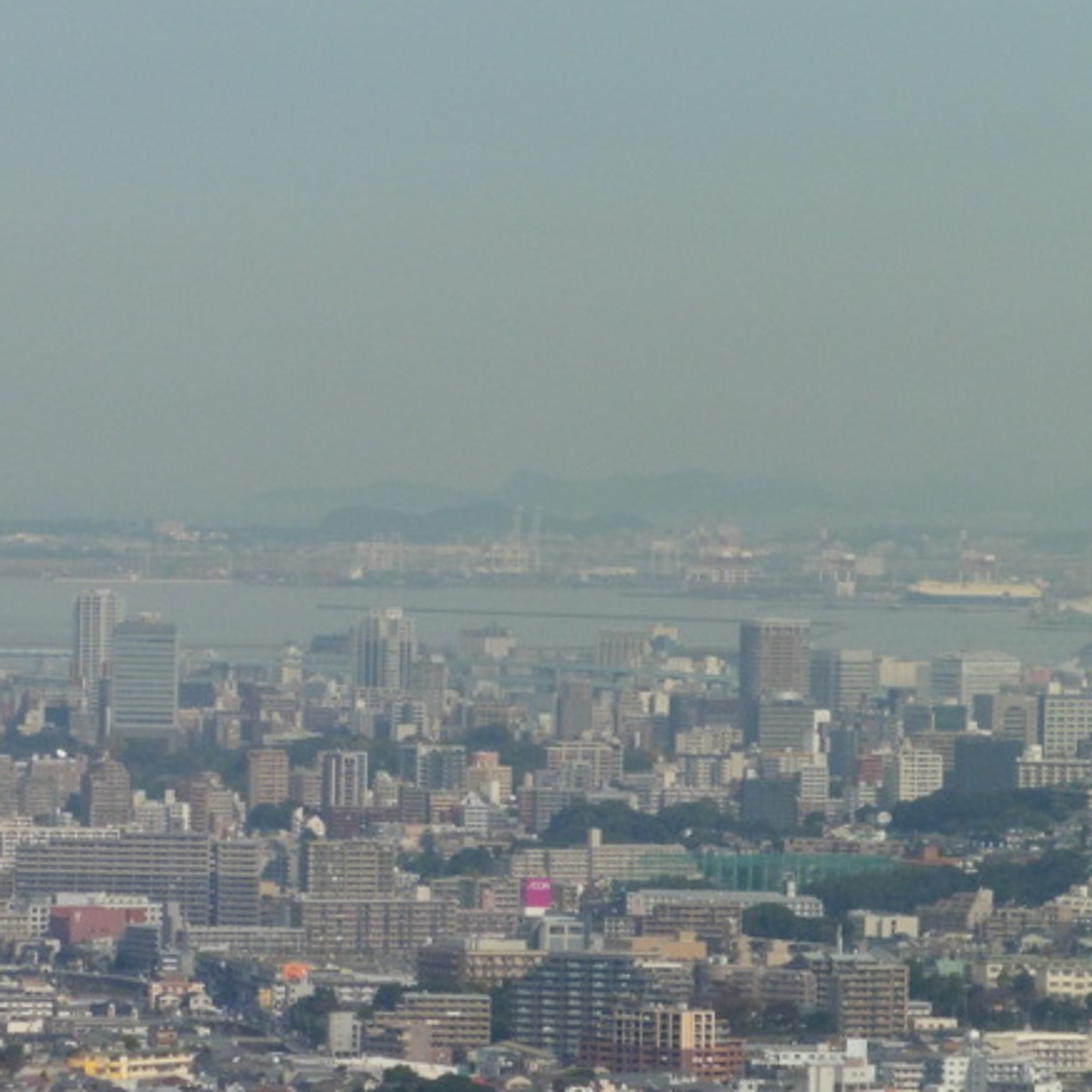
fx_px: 11385
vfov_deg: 5.5
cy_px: 730
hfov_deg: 5.5
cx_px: 290
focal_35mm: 319
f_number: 6.3
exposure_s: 1/1000
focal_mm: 27.6
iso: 200
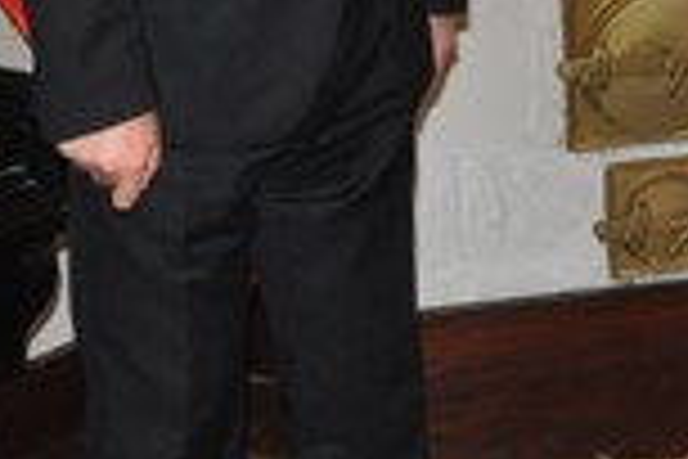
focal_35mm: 153
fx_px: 2924
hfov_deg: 13.0
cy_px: -400
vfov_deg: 8.6
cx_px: 863
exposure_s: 1/60
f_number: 4.5
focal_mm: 24
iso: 1250
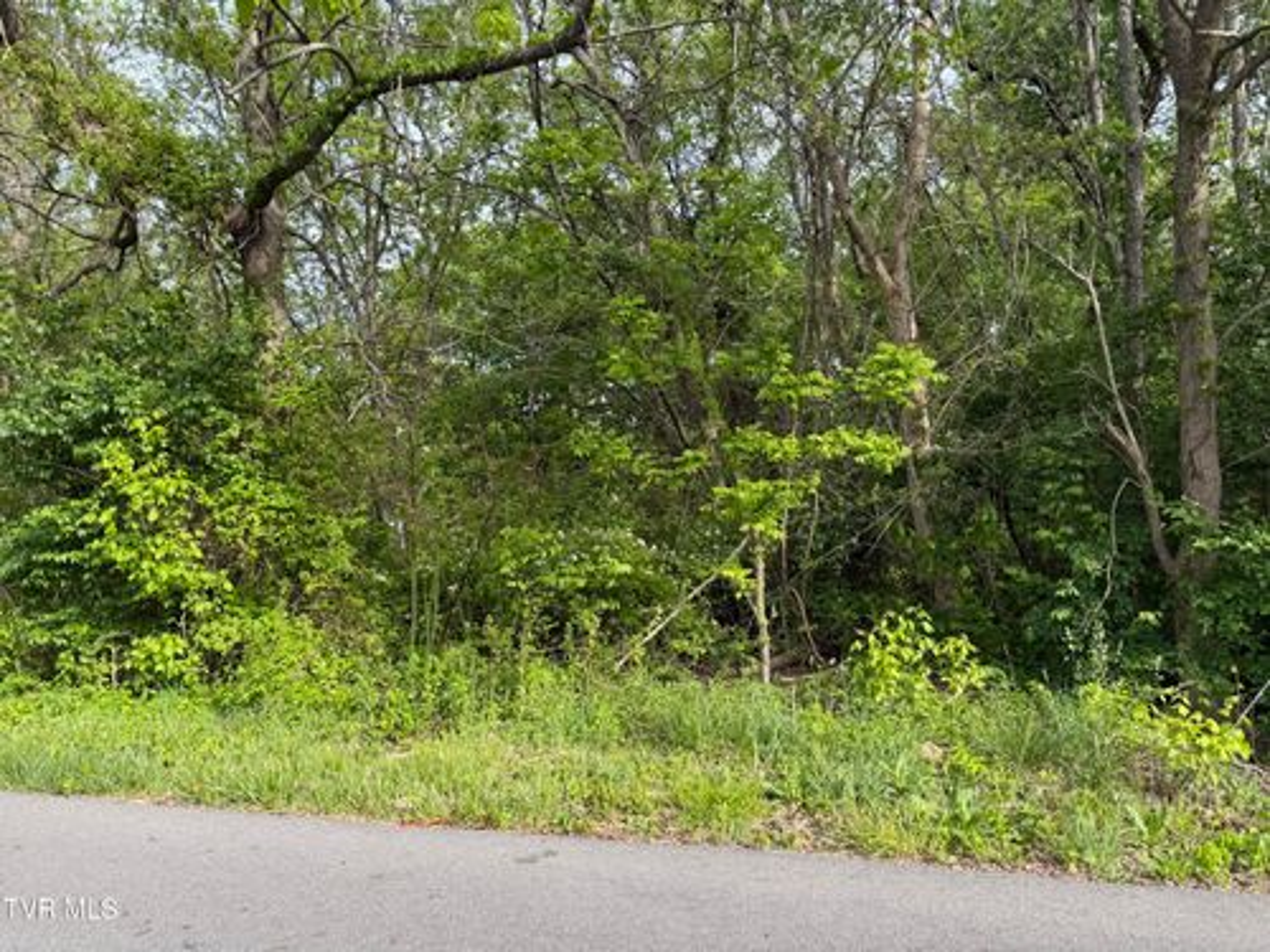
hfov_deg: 71.6
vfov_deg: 56.8
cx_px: 635
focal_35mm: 24
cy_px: 476
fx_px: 881
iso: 80
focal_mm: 6.76
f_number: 1.78
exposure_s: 1/1174
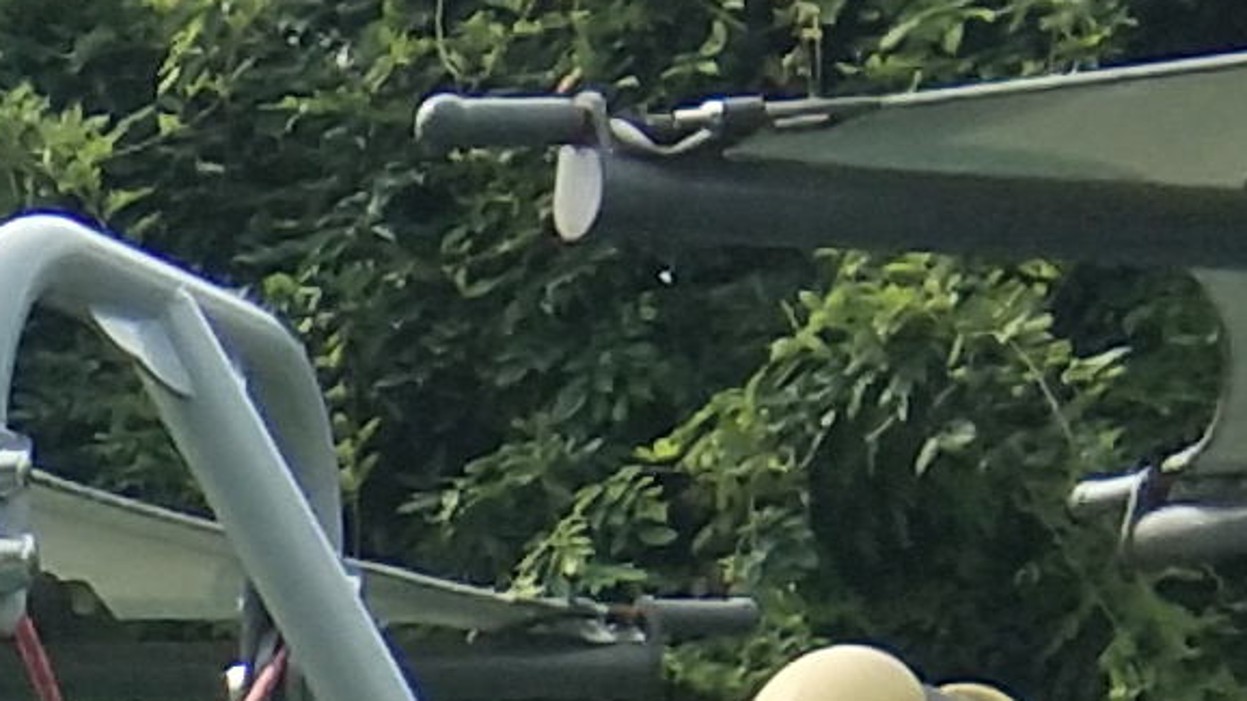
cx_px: -1855
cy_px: 2681
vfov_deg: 4.6
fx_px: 8034
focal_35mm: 243
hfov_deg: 8.1
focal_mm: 3.69
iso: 50
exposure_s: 1/508
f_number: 2.2
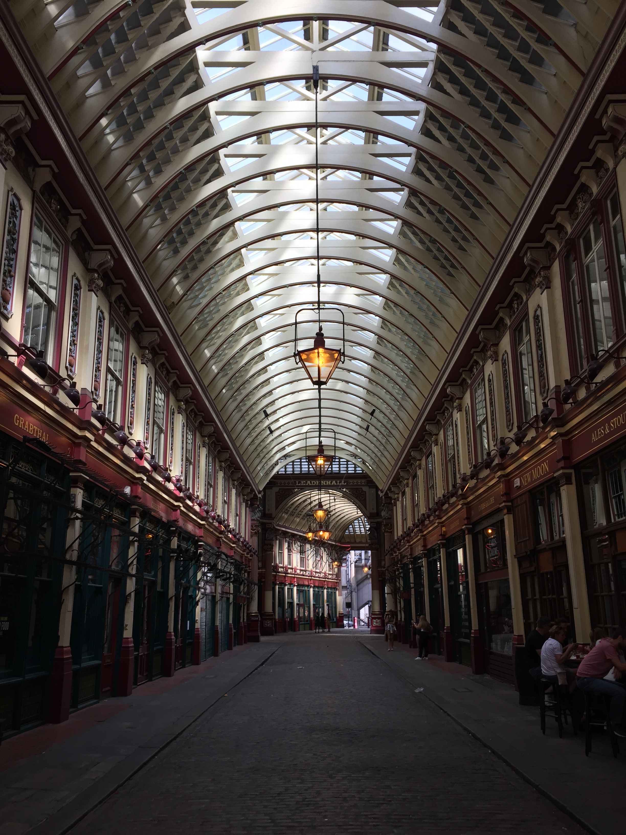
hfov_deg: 48.2
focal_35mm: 29
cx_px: 313
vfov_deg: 61.7
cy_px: 418
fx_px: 699
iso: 32
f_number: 2.2
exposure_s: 1/380
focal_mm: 4.15
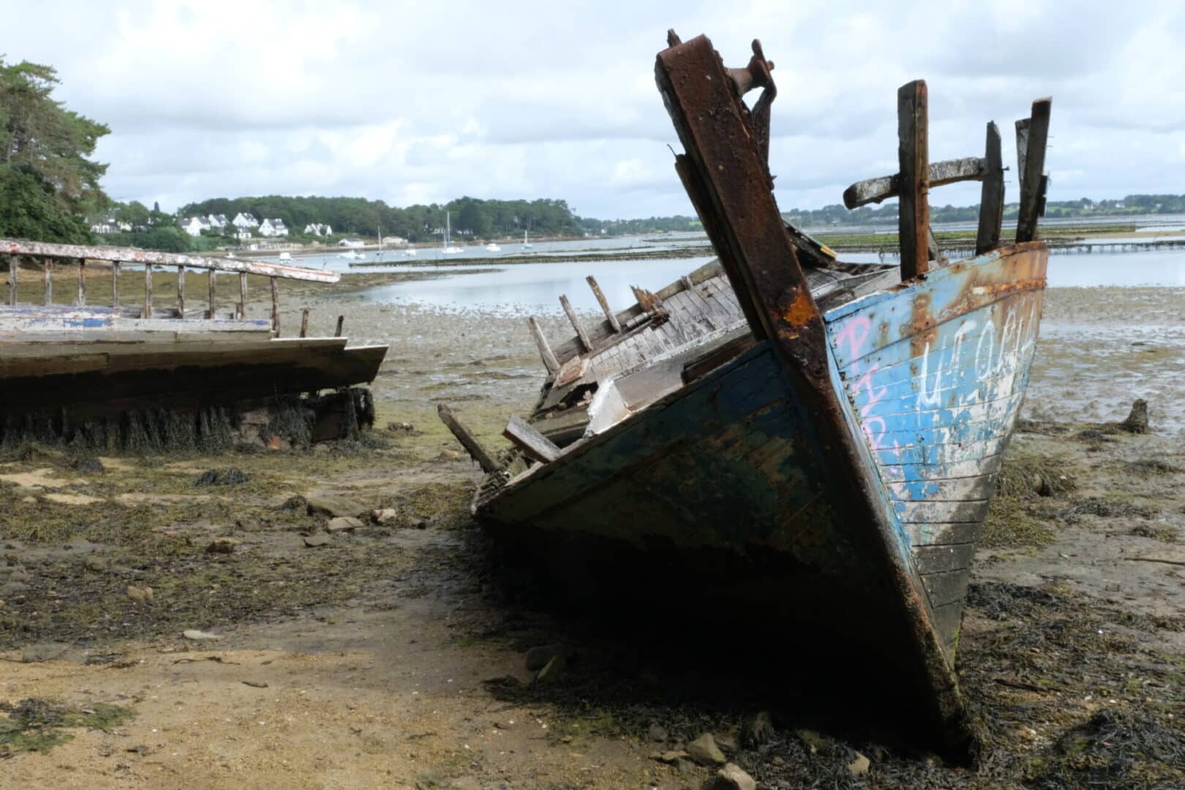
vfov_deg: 34.2
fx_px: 1284
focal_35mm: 39
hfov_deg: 49.6
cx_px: 592
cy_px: 395
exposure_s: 1/50
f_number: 22
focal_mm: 26
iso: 400
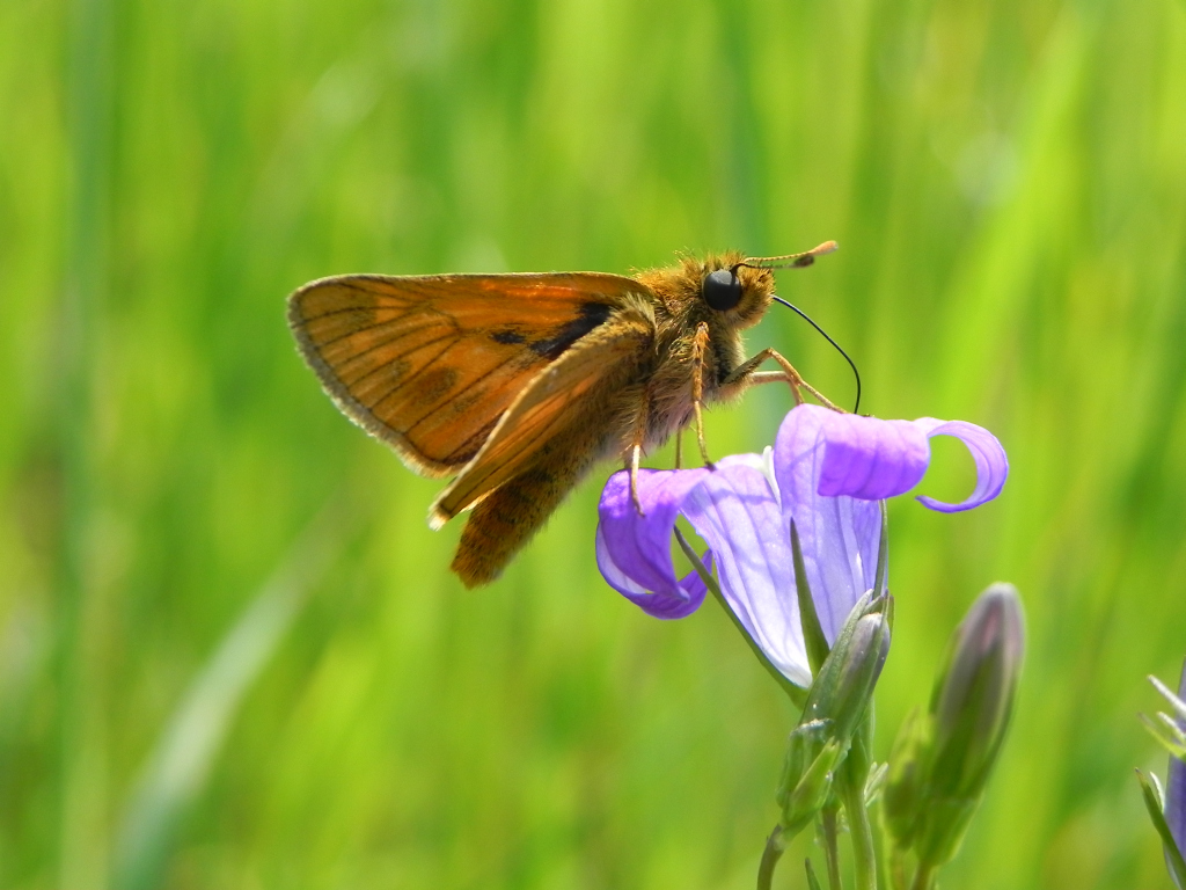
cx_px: 593
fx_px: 3255
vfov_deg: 15.6
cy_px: 445
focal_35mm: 95
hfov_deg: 20.7
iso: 160
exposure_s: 1/604
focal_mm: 16.9
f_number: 4.5
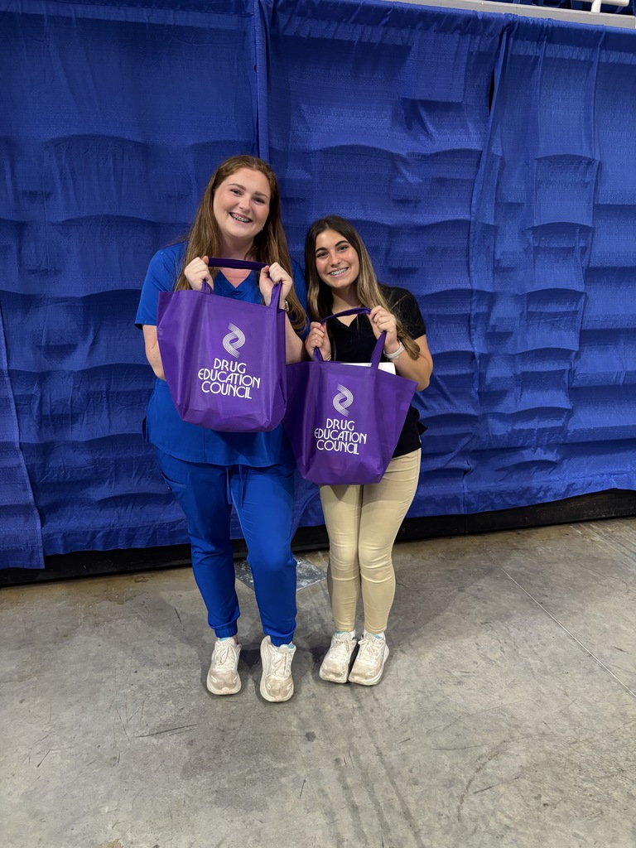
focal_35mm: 26
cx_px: 318
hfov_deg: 53.1
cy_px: 424
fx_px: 637
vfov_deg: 67.3
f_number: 1.6
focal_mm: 5.96
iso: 250
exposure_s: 1/60
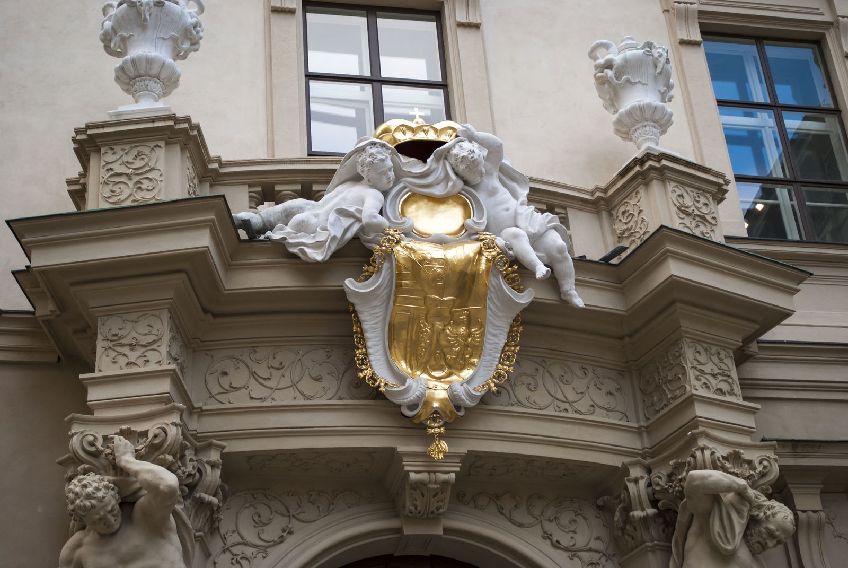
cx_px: 424
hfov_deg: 33.4
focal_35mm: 60
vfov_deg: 22.7
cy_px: 284
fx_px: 1415
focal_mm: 40
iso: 125
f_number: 5.6
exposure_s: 1/125
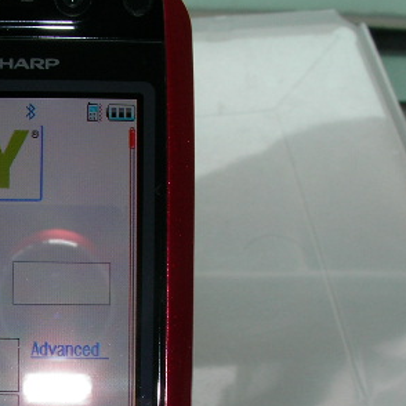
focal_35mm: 73
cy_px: 258
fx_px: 969
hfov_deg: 23.1
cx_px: 40
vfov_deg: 23.6
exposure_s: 1/30
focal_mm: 5.8
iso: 50
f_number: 5.8
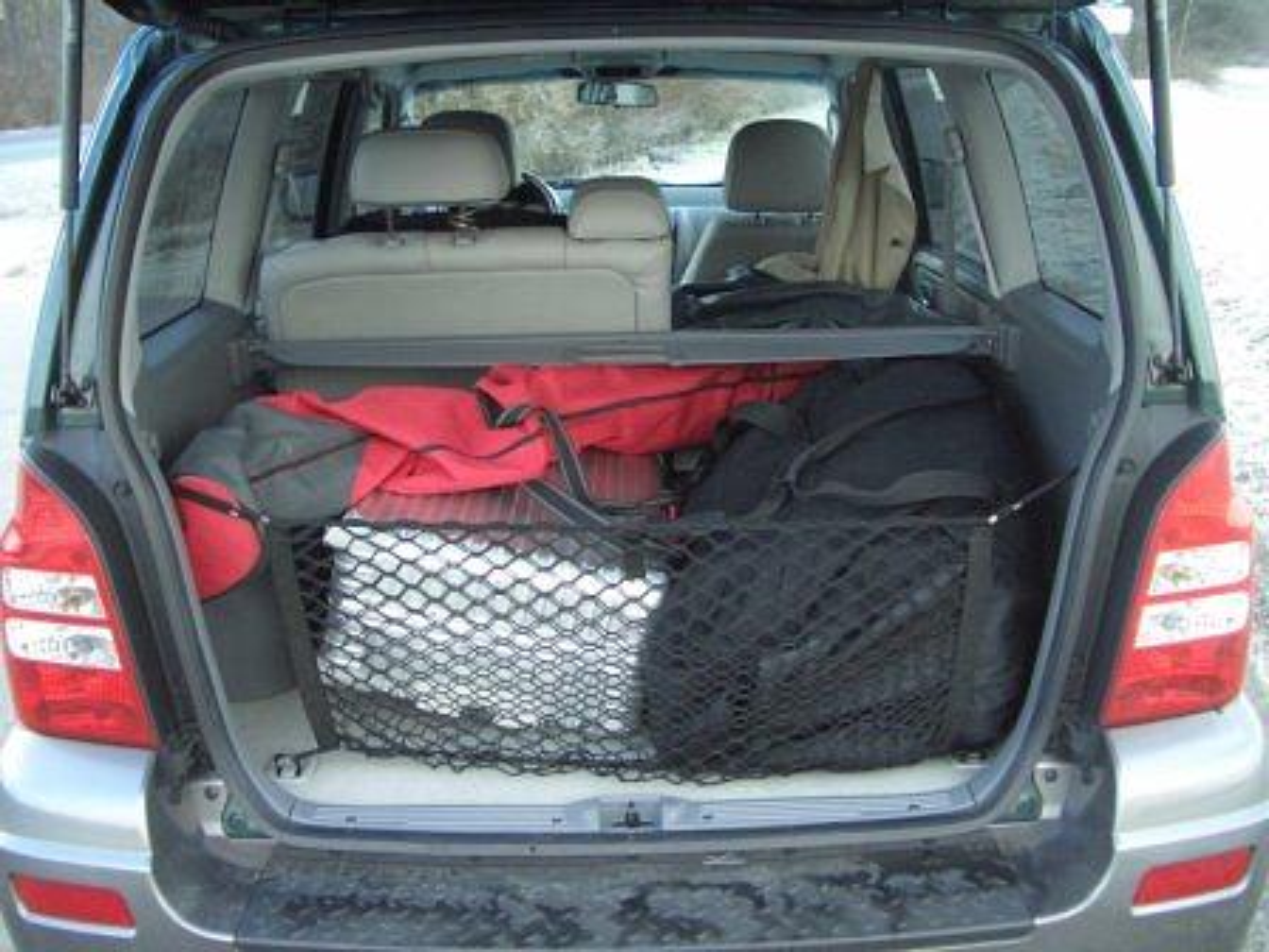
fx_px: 1283
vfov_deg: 40.7
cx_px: 634
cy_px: 476
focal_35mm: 35
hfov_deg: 52.6
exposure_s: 1/100
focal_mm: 5.8
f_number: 2.6
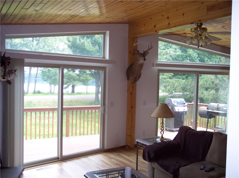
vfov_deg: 37.7
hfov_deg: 49.0
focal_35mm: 38
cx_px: 120
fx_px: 262
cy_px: 89
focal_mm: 8
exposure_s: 1/90
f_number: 2.8
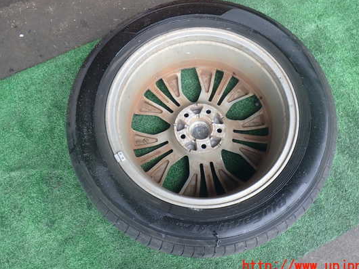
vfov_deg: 41.8
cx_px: 192
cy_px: 123
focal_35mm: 34
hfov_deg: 53.9
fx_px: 353
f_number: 2.3
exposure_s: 1/125
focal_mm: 5.4
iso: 200
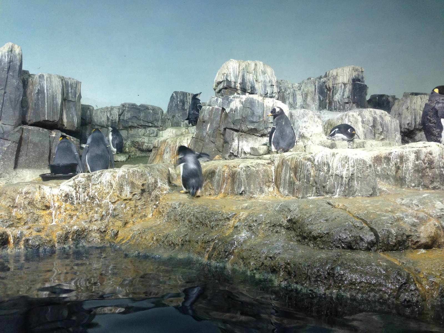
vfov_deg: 42.9
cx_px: 222
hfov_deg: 55.4
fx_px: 423
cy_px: 166
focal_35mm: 33
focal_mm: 4.13
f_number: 2.4
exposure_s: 1/20
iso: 125
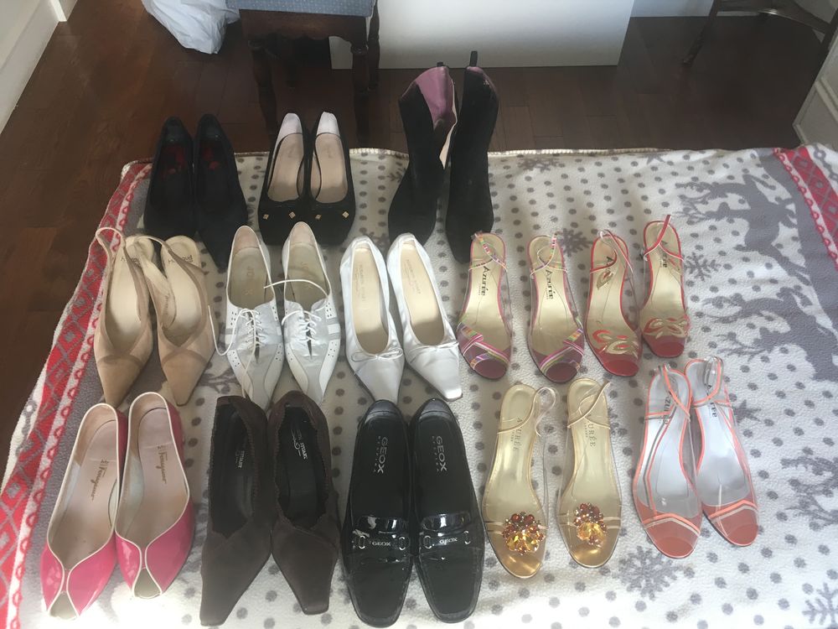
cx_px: 419
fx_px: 702
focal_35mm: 29
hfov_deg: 61.7
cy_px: 314
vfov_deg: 48.2
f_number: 2.2
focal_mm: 4.15
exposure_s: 1/33
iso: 80
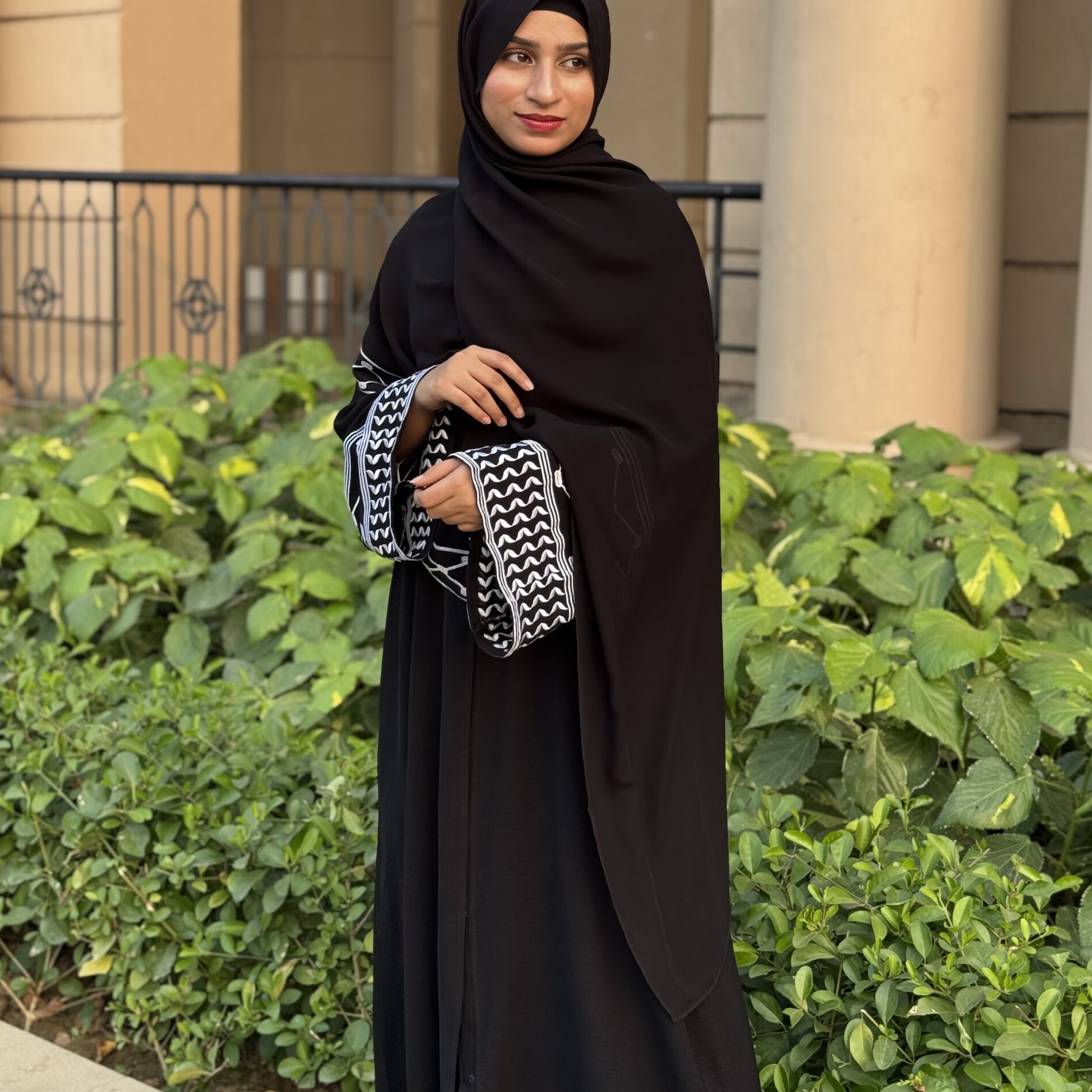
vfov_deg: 29.9
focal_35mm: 57
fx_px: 2034
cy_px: 389
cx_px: 547
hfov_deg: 30.0
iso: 64
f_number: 1.78
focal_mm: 6.76
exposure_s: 1/349
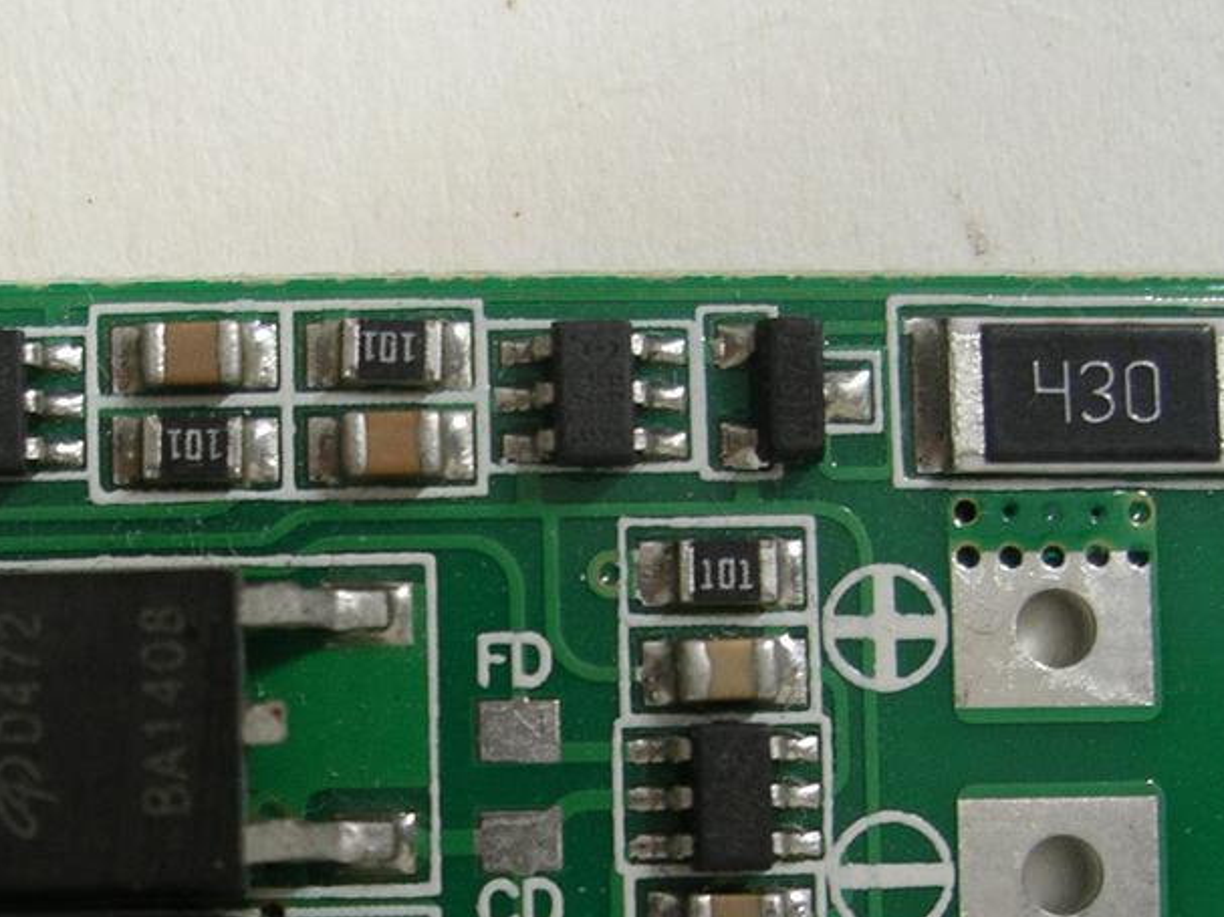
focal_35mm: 78
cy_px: 756
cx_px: 242
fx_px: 2757
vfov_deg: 18.7
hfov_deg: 24.6
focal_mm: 7.8
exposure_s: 1/40
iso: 100
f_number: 2.8
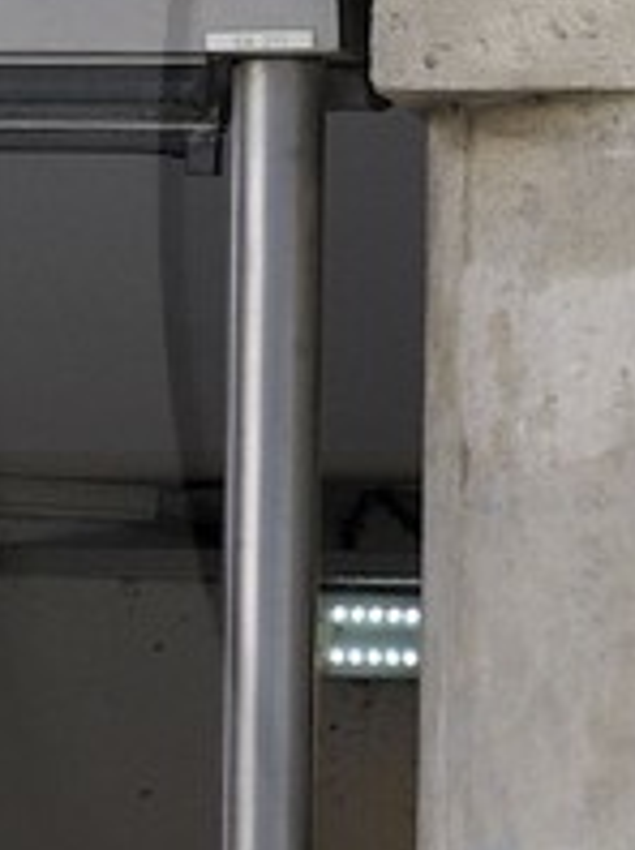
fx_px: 8579
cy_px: 197
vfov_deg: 5.7
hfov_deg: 4.1
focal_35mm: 350
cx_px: 1738
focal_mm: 45
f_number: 5
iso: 200
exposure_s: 1/160
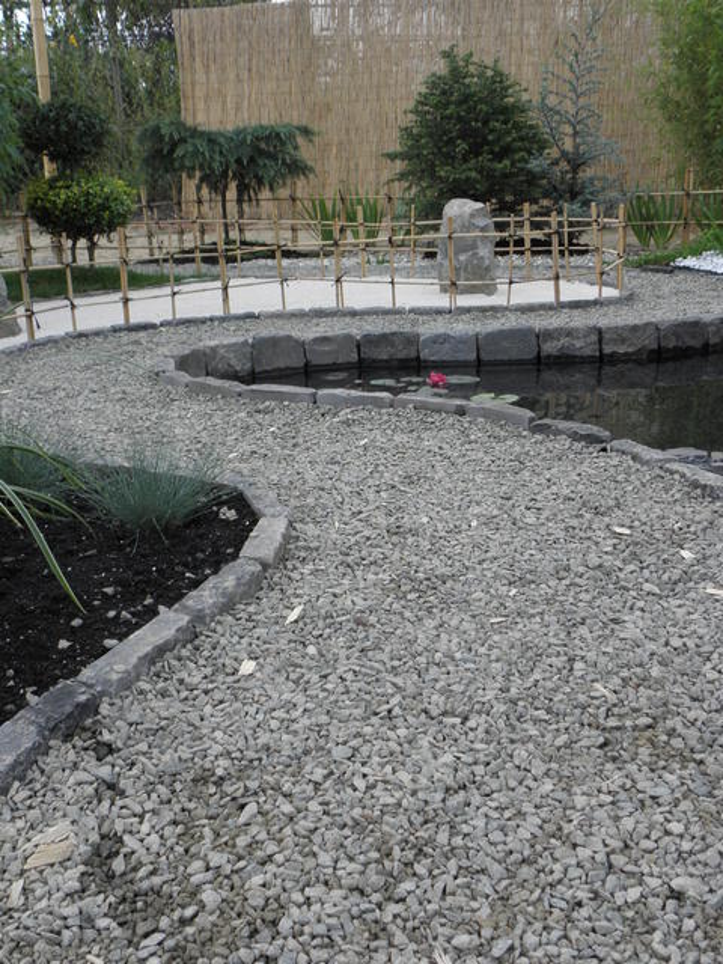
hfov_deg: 36.8
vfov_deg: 47.9
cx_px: 362
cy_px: 482
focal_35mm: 39
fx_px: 1086
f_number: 3.2
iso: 100
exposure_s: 1/50
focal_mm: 7.07
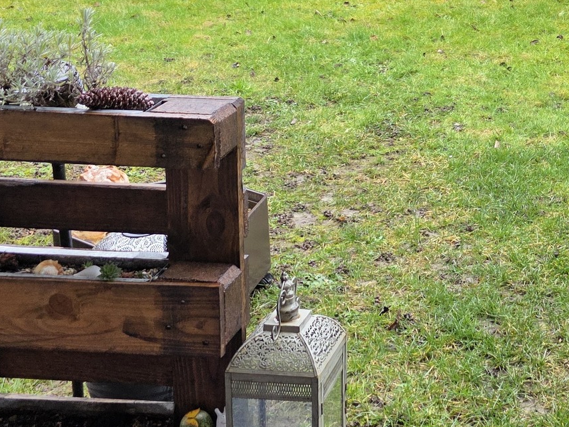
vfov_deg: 20.6
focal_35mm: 69
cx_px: 612
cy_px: -2
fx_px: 1134
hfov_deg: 26.2
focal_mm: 6.3
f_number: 1.7
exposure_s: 1/180
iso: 50
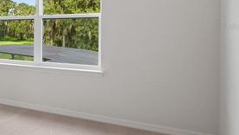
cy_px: 26
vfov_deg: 29.0
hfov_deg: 37.9
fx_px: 254
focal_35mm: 40
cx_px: -47
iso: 400
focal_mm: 10
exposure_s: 1/10
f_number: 4.5
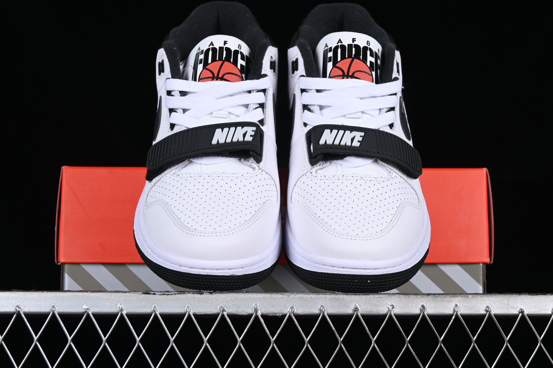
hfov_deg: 27.0
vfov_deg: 18.2
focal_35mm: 75
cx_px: 276
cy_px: 184
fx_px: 1152
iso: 160
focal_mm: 50
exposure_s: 1/80
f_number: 8
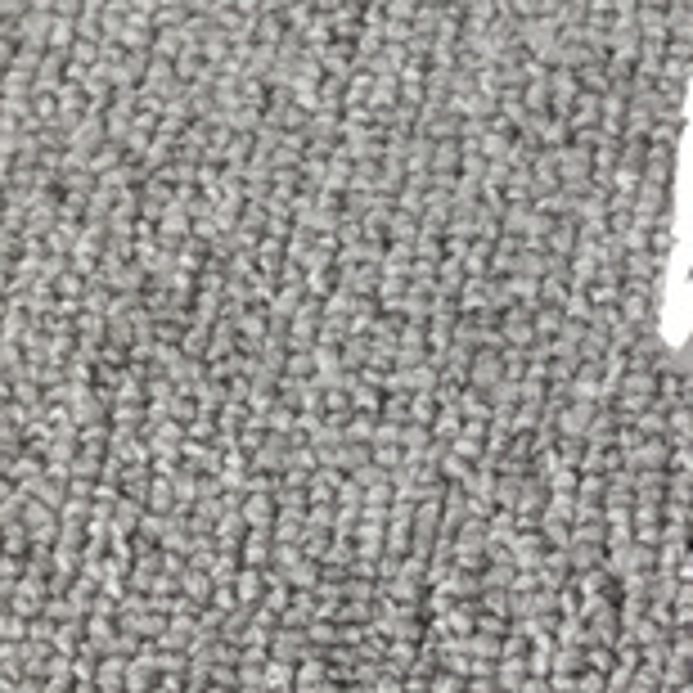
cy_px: -367
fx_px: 3624
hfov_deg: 9.1
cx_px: 1958
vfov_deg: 10.5
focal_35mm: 160
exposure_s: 1/100
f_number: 2.4
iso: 32
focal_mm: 3.3
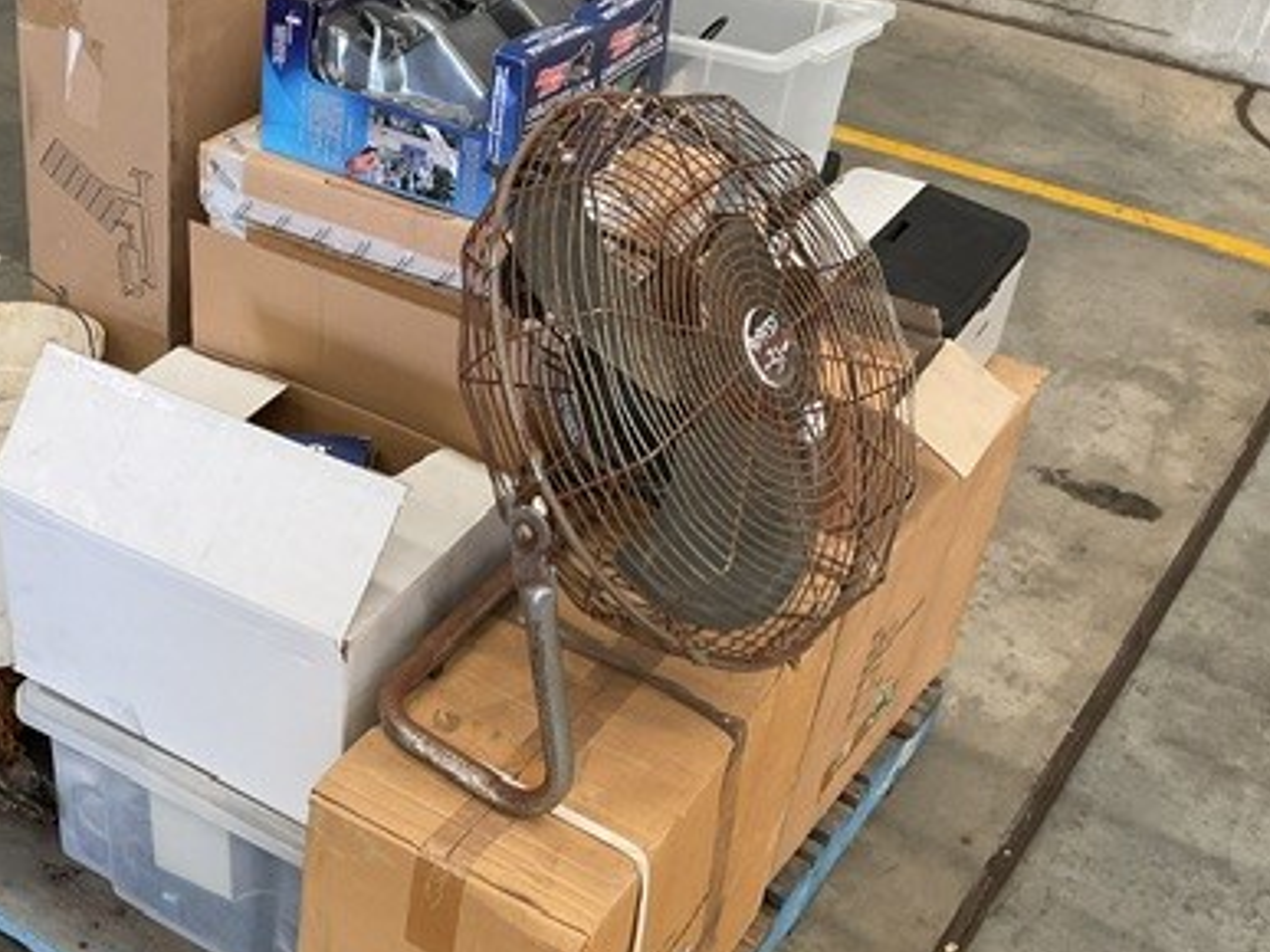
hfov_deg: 38.8
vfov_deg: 30.2
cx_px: 348
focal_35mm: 48
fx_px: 1760
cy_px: 512
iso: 64
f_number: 1.8
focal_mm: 3
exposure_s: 1/60
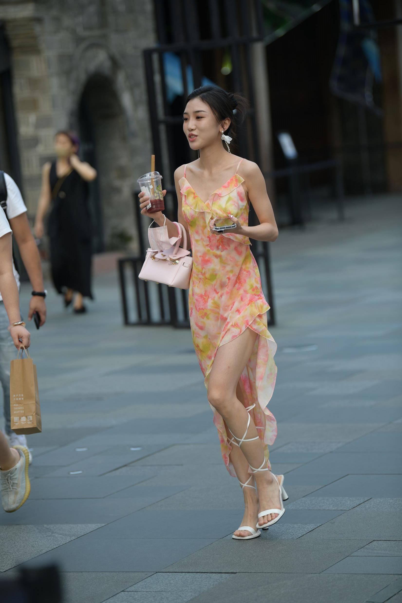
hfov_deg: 9.8
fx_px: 2344
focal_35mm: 140
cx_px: 201
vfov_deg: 14.7
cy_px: 302
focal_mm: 140
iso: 250
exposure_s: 1/640
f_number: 3.2
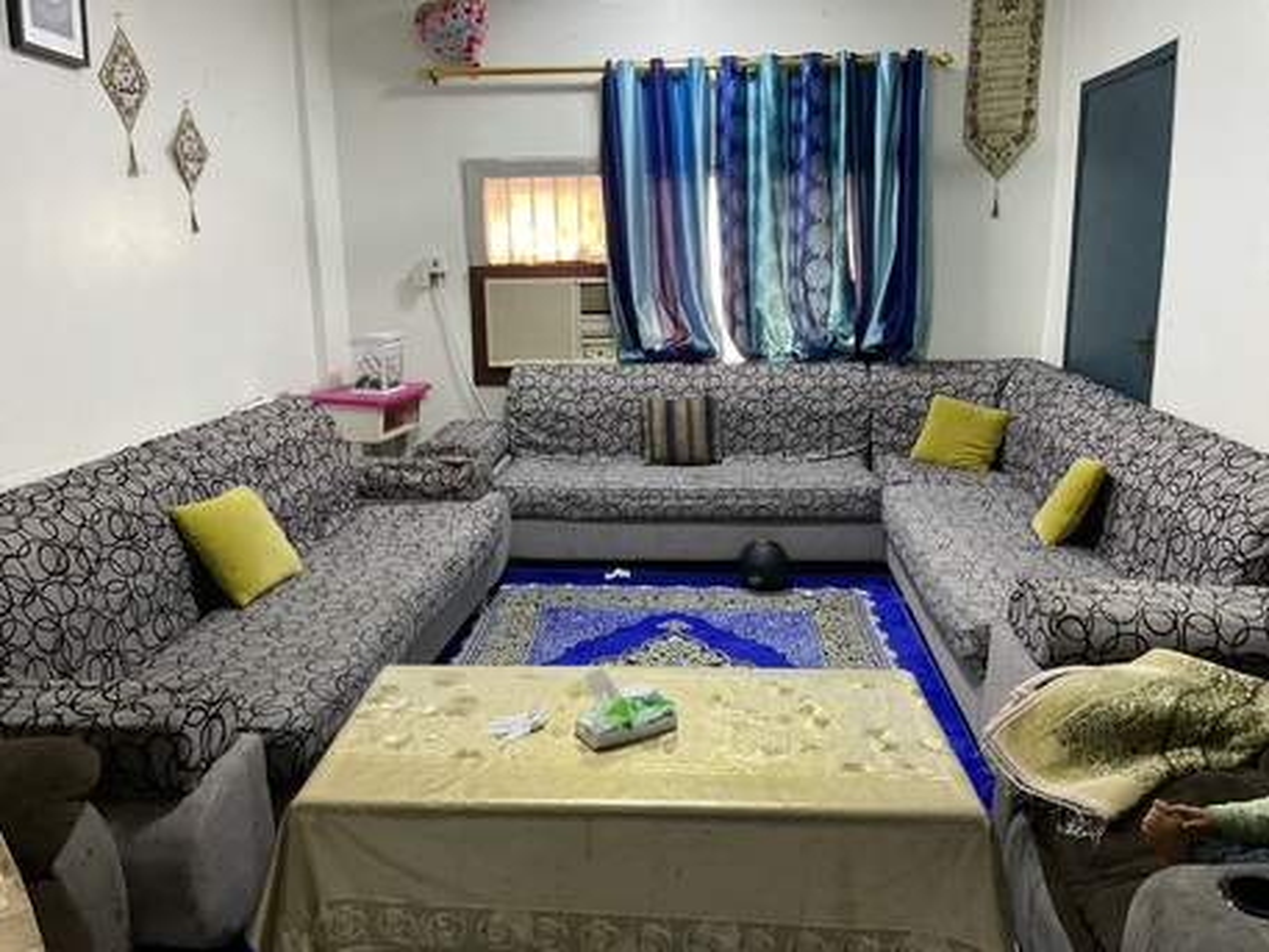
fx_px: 1063
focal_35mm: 29
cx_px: 634
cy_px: 476
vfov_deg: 48.2
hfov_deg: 61.6
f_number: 1.8
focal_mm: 3
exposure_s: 1/60
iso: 200
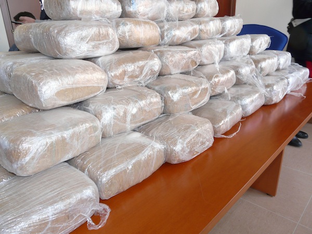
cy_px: 117
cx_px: 156
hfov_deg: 63.4
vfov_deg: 49.7
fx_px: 252
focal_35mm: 28
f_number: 2.8
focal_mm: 4.6
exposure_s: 1/20
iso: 100
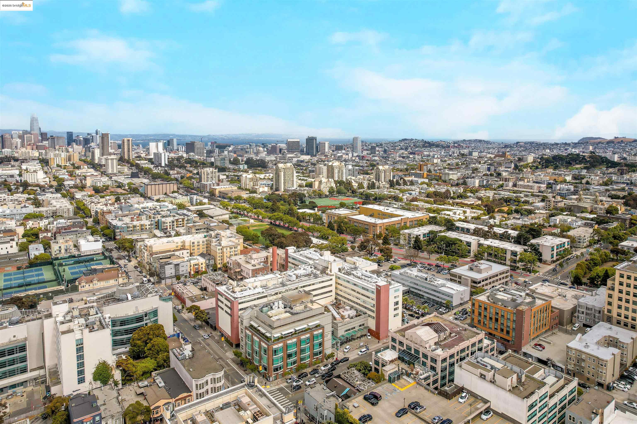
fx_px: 389
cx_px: 318
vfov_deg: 57.2
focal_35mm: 22
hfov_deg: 78.6
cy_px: 212
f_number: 2.8
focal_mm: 8.38
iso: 100
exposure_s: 1/2500
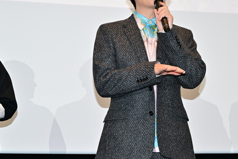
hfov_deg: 21.4
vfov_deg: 14.4
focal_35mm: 95
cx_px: 149
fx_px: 628
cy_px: 64
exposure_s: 1/200
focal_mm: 69
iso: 3200
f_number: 6
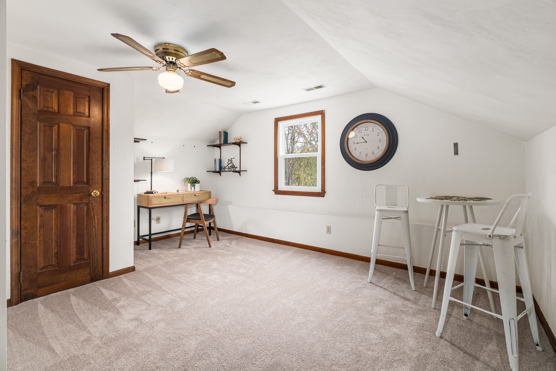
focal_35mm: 16
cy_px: 186
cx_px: 278
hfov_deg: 96.7
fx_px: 247
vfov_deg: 73.8
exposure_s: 1/2
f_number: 7.1
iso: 250
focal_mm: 16
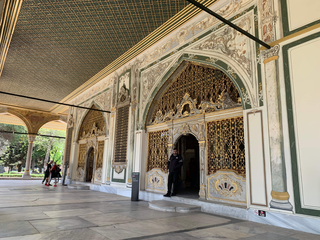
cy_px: 120
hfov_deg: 67.3
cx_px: 160
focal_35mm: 26
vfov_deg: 53.1
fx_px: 240
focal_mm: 4.25
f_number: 1.8
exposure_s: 1/122
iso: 32
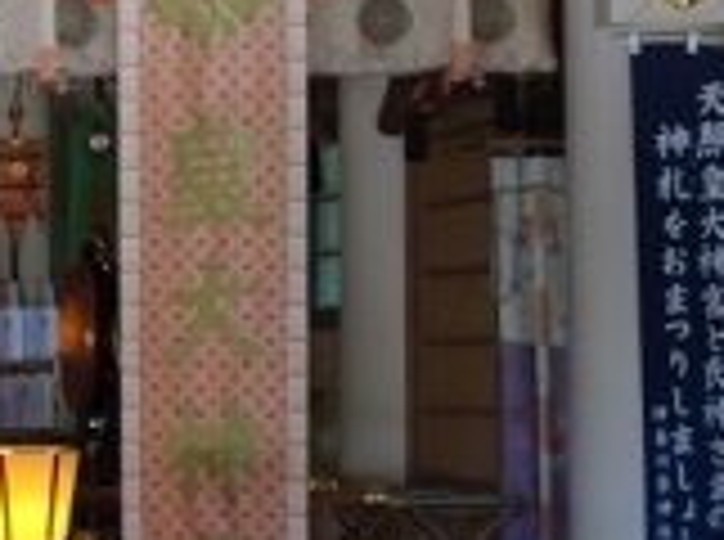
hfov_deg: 13.6
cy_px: 326
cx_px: -369
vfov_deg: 10.8
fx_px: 2859
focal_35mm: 137
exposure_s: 1/50
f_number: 4.5
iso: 500
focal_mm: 7.58
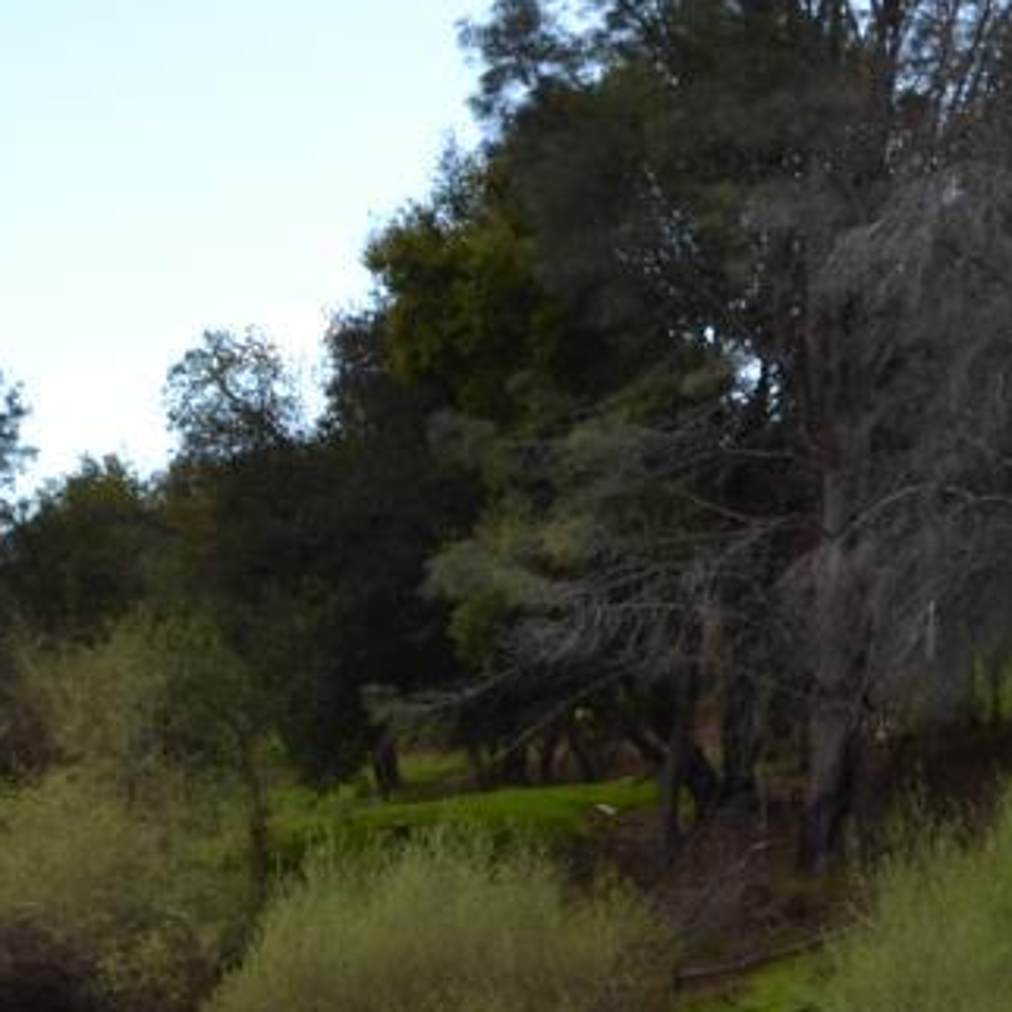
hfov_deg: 15.8
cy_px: 940
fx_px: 3539
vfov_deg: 16.0
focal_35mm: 107
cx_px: -141
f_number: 6.3
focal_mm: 18
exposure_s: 1/200
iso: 100
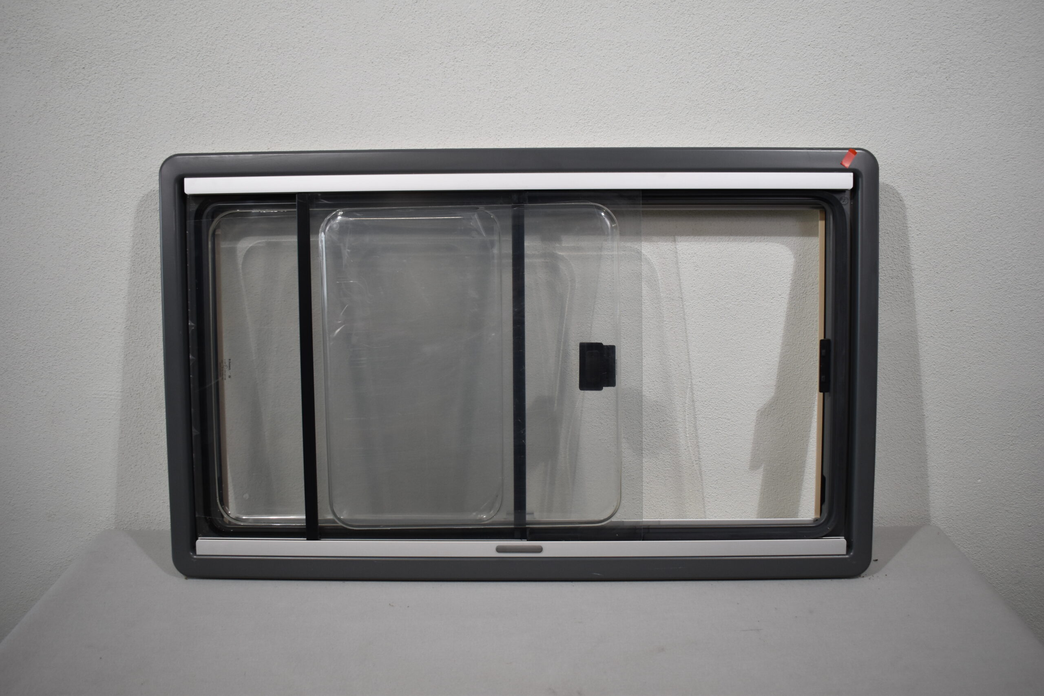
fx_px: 957
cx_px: 522
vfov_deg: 40.0
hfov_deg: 57.2
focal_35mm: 33
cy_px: 348
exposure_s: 1/250
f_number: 3.8
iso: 500
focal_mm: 22
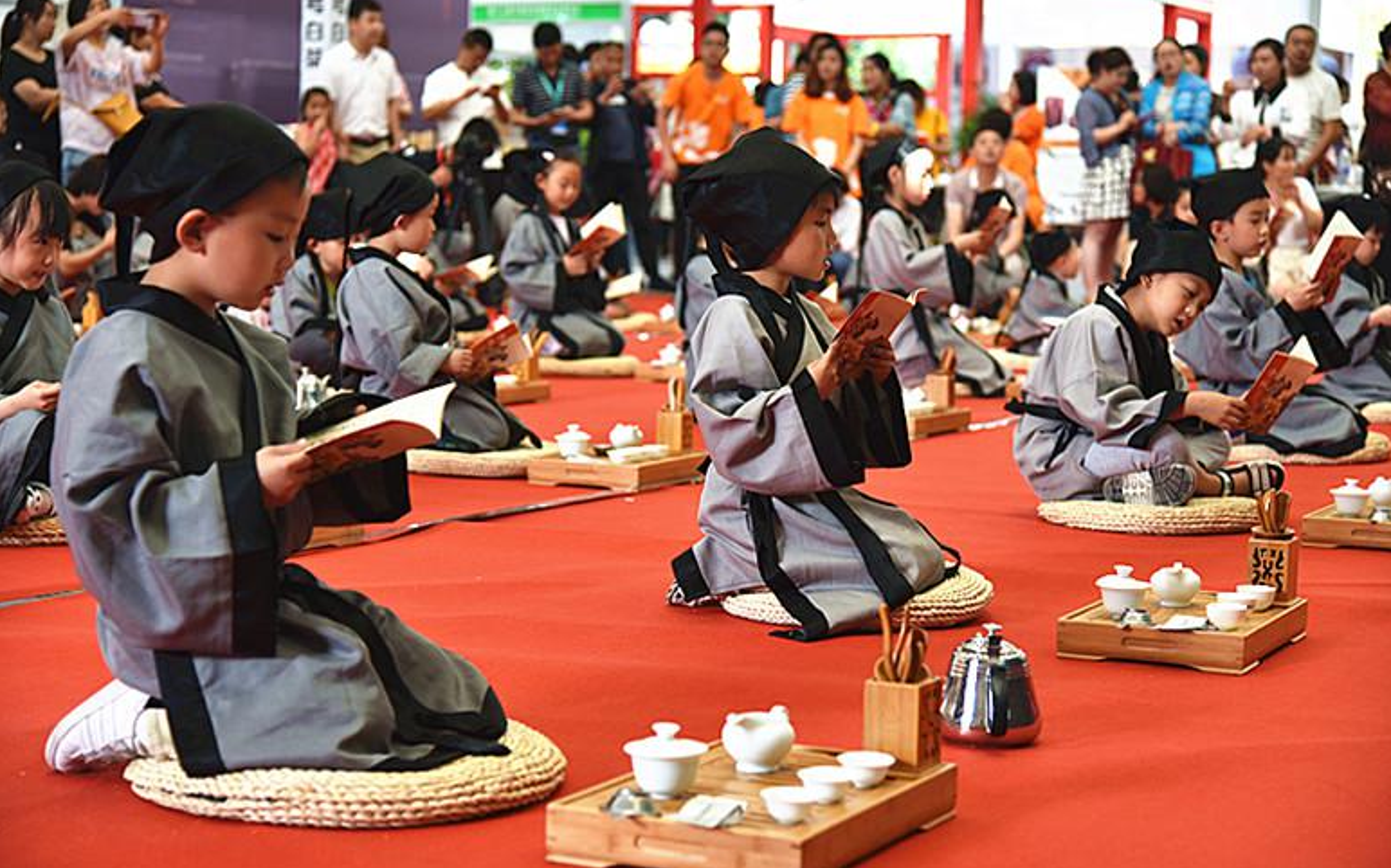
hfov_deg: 30.2
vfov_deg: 19.1
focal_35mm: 68
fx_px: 2577
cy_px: 454
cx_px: 699
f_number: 4
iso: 400
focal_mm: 66
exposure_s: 1/100
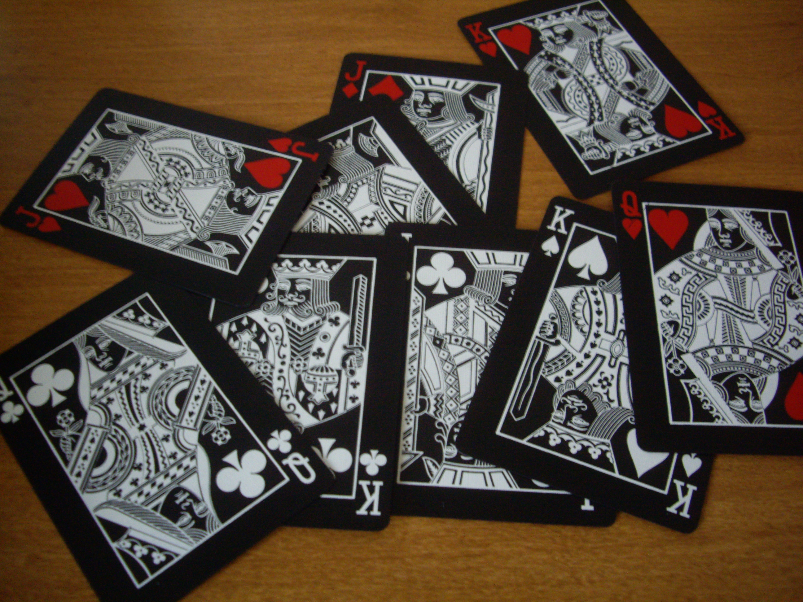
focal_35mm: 38
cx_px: 402
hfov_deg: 49.0
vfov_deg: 37.7
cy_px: 301
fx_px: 881
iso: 400
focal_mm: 7.9
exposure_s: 1/8
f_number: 2.8
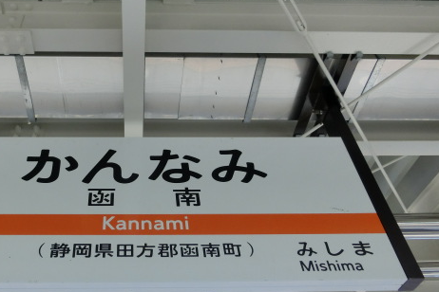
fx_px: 439
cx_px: 140
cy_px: 145
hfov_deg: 51.9
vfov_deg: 36.9
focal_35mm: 36
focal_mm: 4.5
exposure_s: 1/125
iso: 250
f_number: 3.5
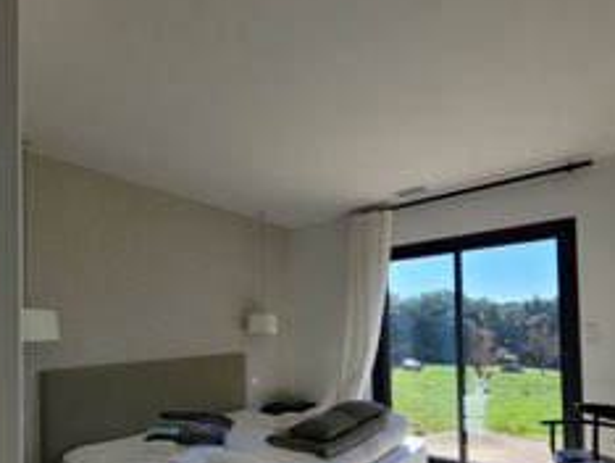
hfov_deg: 81.3
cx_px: 347
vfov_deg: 64.2
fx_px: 356
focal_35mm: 20
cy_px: 313
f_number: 2.2
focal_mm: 1.74
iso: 40
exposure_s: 1/598
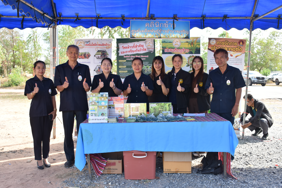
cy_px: 94
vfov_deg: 36.9
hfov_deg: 53.1
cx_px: 141
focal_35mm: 36
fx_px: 282
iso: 140
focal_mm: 24
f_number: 3.8
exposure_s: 1/250
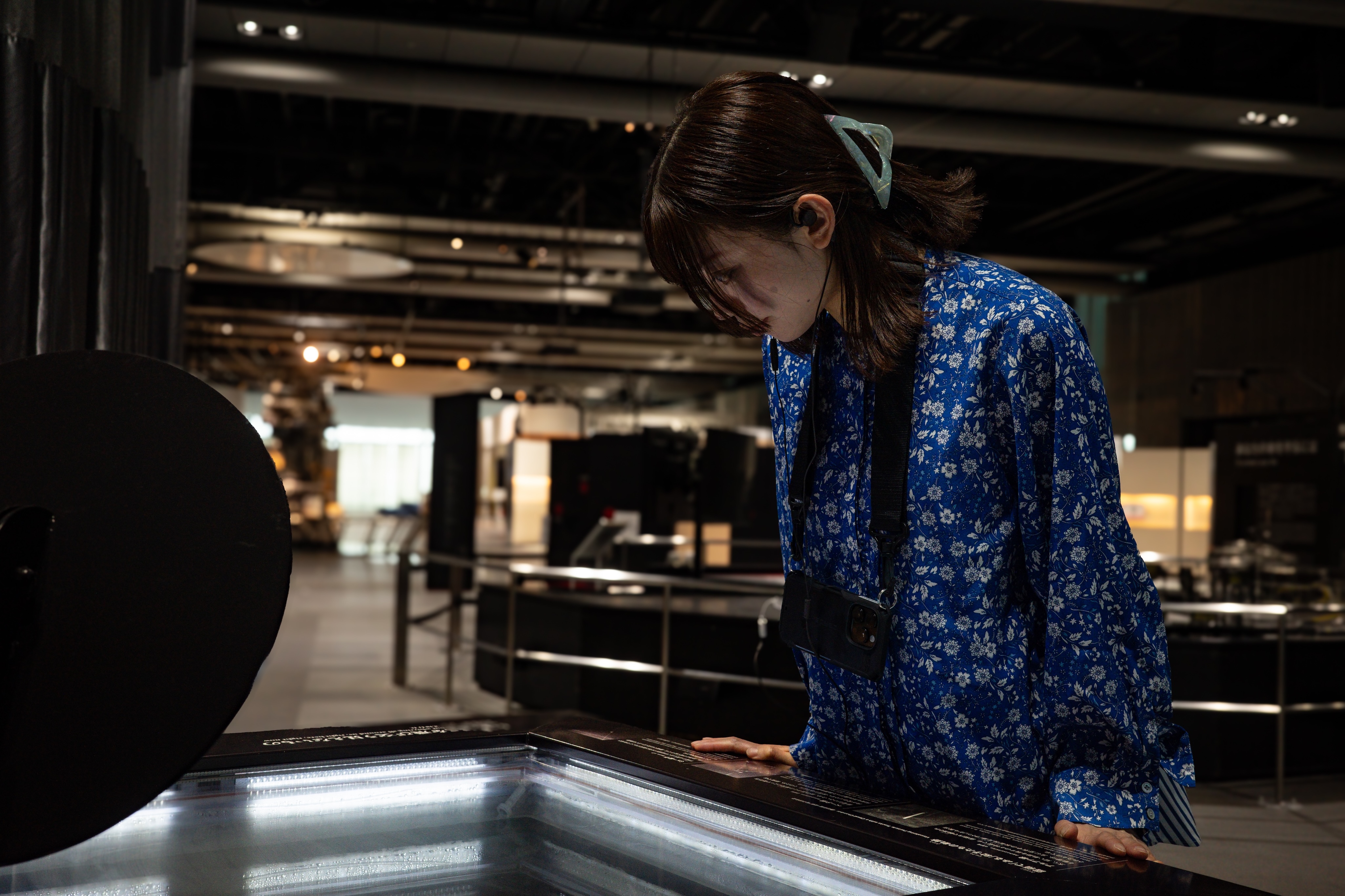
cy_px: 448
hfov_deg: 48.5
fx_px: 1494
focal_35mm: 40
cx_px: 672
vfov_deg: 33.4
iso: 640
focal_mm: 26
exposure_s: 1/50
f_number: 5.6
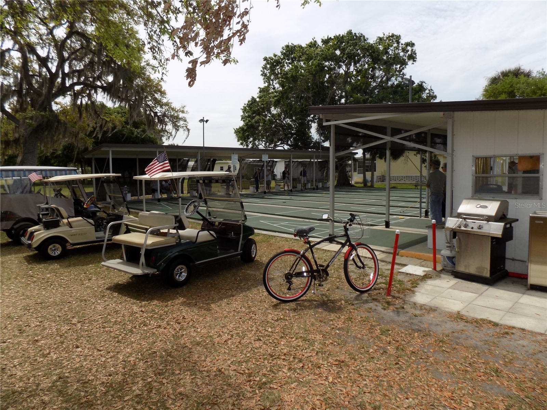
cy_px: 205
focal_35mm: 23
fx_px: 363
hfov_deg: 73.9
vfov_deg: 58.9
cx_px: 274
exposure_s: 1/1000
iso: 80
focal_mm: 4
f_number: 3.1
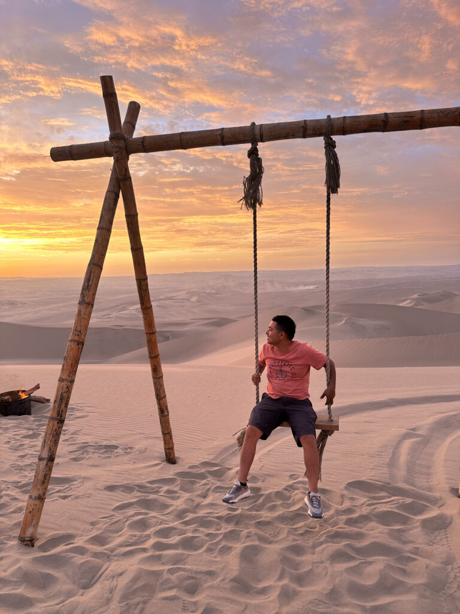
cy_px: 307
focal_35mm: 24
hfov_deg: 56.8
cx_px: 230
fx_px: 425
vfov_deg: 71.6
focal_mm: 6.86
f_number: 1.78
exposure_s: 1/122
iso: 50
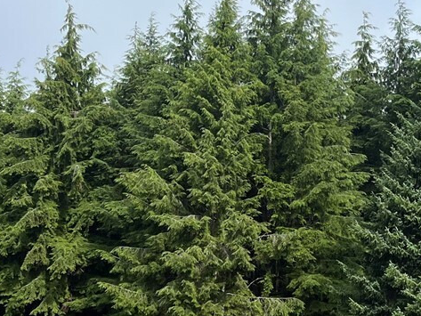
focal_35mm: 88
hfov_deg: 22.0
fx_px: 1071
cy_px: 228
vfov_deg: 16.7
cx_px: 318
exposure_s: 1/3049
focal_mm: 5.1
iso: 50
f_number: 1.6
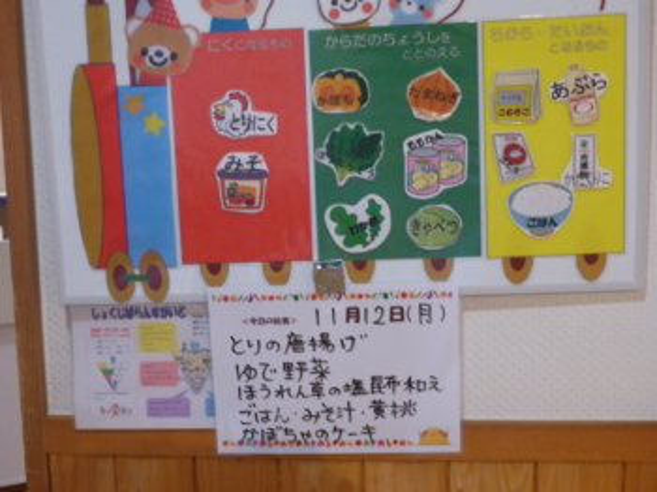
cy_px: 246
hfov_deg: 43.0
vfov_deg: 32.8
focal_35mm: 44
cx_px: 328
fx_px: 835
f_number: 4.3
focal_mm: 7.8
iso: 800
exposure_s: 1/40
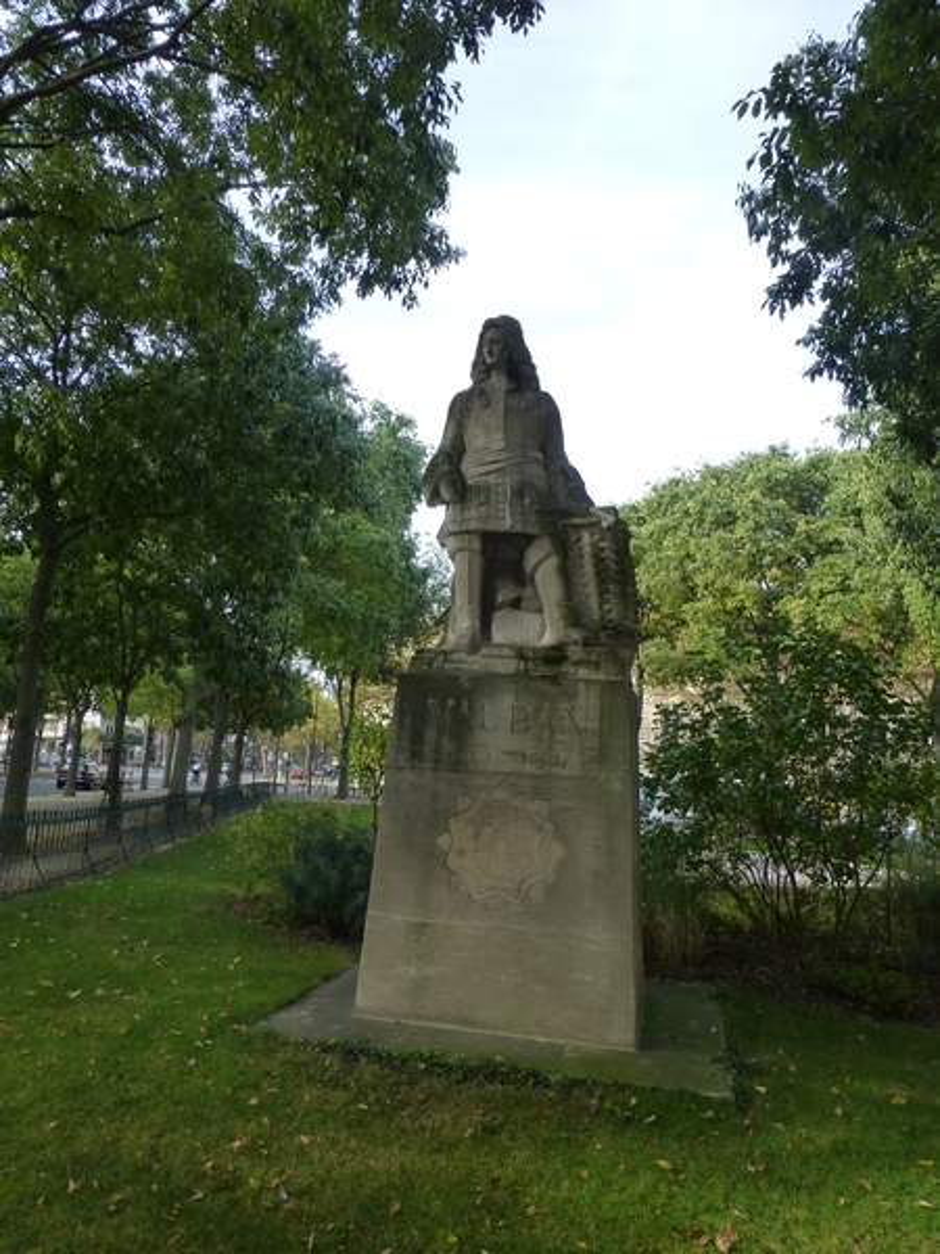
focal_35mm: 24
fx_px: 869
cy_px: 627
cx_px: 470
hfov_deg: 56.8
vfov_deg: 71.6
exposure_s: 1/200
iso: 160
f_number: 4
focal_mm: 4.3
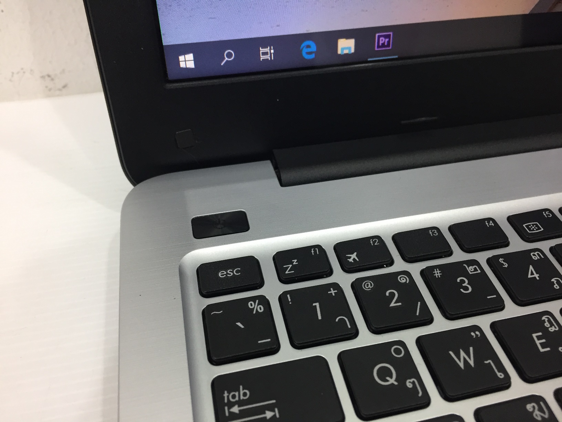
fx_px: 471
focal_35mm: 29
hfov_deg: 61.7
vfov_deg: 48.2
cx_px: 281
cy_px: 211
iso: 125
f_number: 2.2
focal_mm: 4.15
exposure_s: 1/33
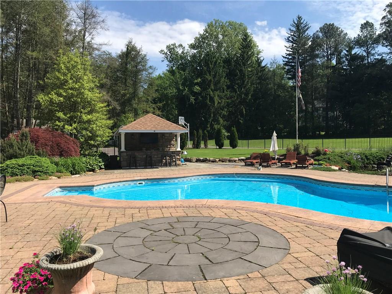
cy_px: 147
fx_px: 317
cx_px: 196
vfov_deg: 49.7
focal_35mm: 28
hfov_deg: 63.4
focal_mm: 3.99
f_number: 1.8
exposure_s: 1/2128
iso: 20
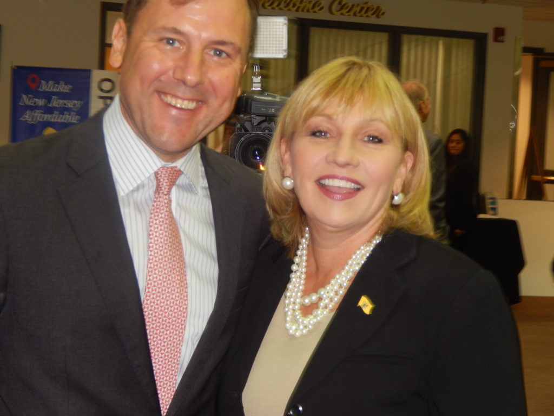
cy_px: 208
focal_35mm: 86
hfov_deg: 22.8
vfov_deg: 17.2
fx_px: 1376
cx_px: 277
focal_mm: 15.3
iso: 200
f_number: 4.3
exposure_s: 1/30
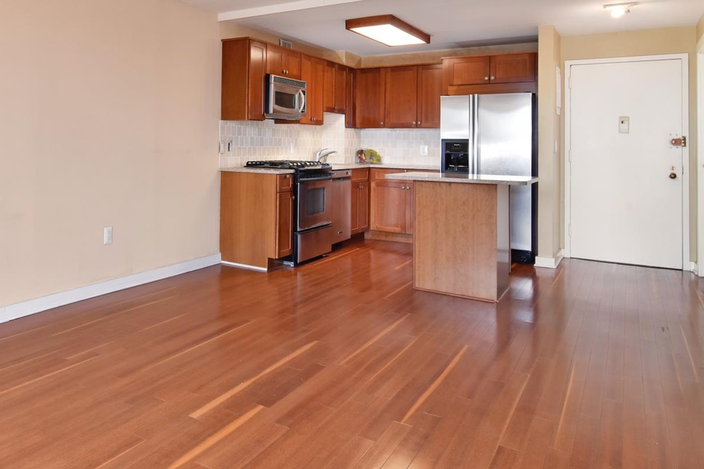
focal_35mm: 28
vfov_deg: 45.1
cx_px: 169
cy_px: 122
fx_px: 544
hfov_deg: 61.8
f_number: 11
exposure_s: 1/50
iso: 640
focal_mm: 11
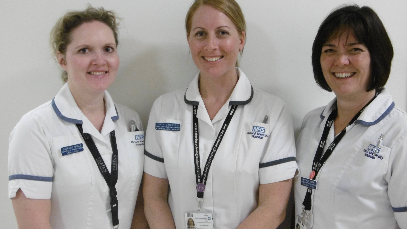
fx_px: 453
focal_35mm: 42
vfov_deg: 28.3
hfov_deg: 48.4
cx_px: 206
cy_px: 103
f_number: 3.7
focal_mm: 6.8
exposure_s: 1/25
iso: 400
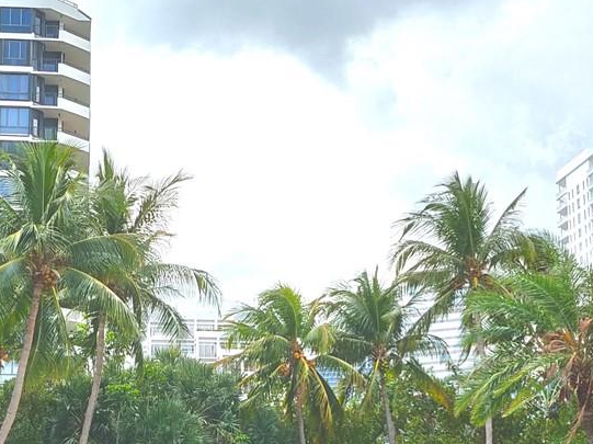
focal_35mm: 74
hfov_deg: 26.2
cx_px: 196
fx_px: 1267
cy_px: 332
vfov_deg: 19.7
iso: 100
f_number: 1.7
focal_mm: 4.25
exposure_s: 1/150
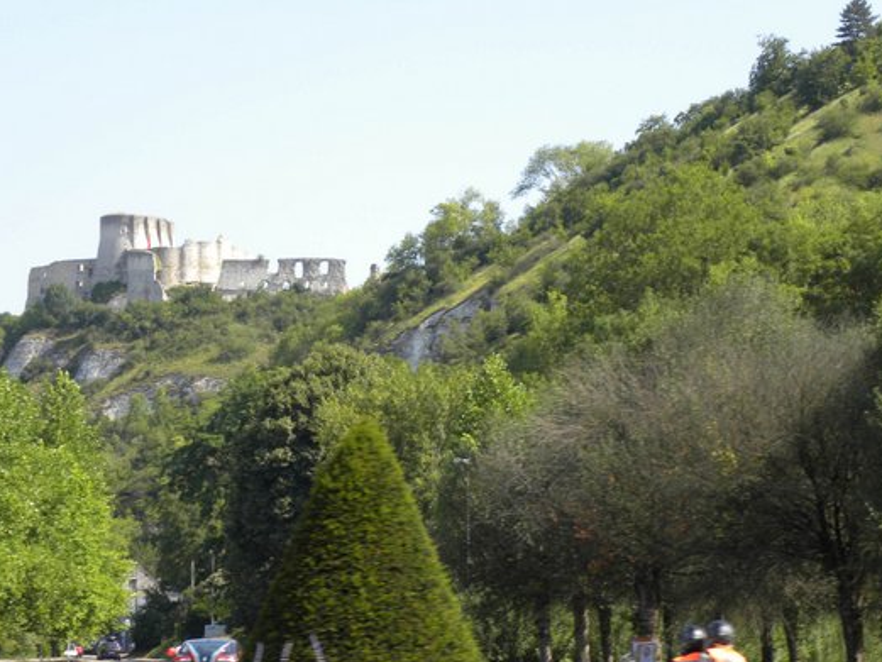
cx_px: 391
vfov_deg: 11.5
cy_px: 339
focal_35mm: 129
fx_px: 3288
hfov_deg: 15.3
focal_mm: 18.8
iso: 64
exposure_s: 1/228
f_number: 4.5
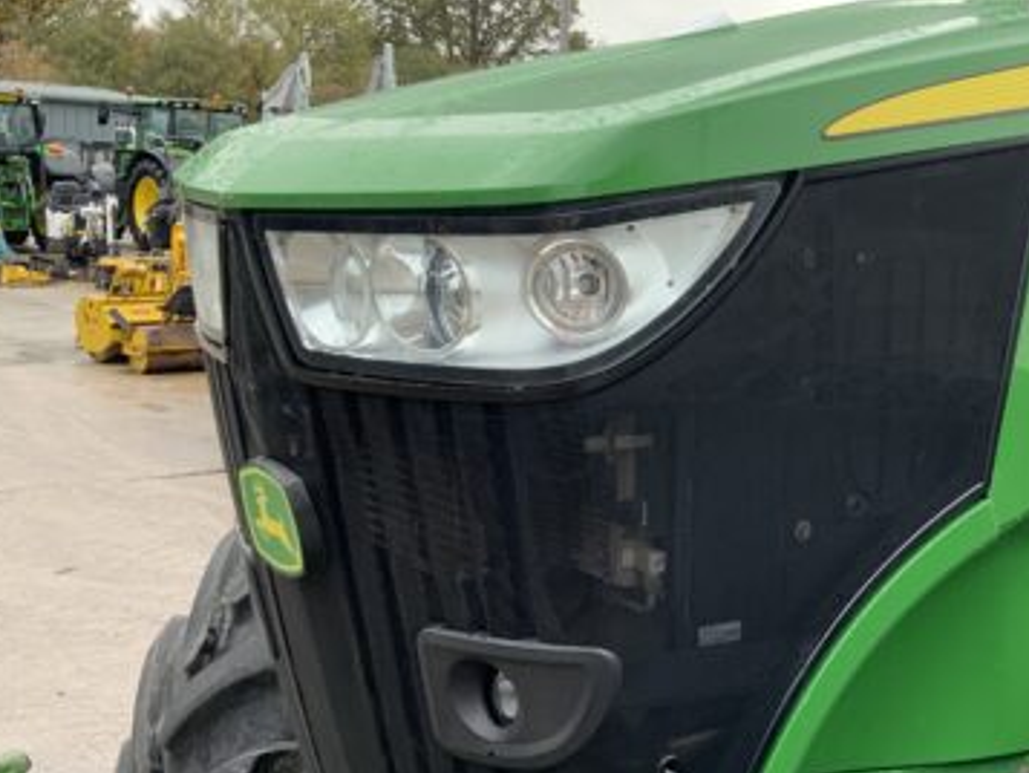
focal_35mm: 52
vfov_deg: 28.0
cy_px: 456
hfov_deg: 35.0
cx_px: 902
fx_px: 1546
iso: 50
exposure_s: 1/122
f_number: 1.8
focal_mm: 3
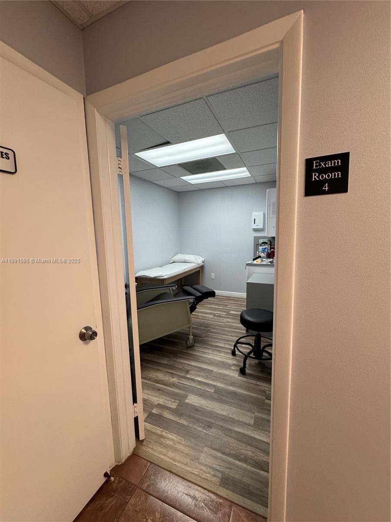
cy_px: 261
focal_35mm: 14
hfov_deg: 85.7
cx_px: 196
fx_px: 211
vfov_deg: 102.1
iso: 250
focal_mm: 2.22
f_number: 2.2
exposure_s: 1/120
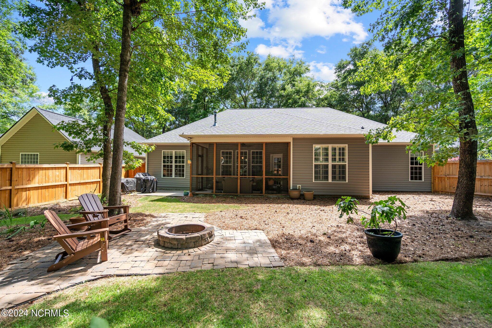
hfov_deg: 96.7
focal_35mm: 16
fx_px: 219
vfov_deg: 73.7
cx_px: 246
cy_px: 164
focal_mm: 16
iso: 250
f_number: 4
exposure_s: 1/800
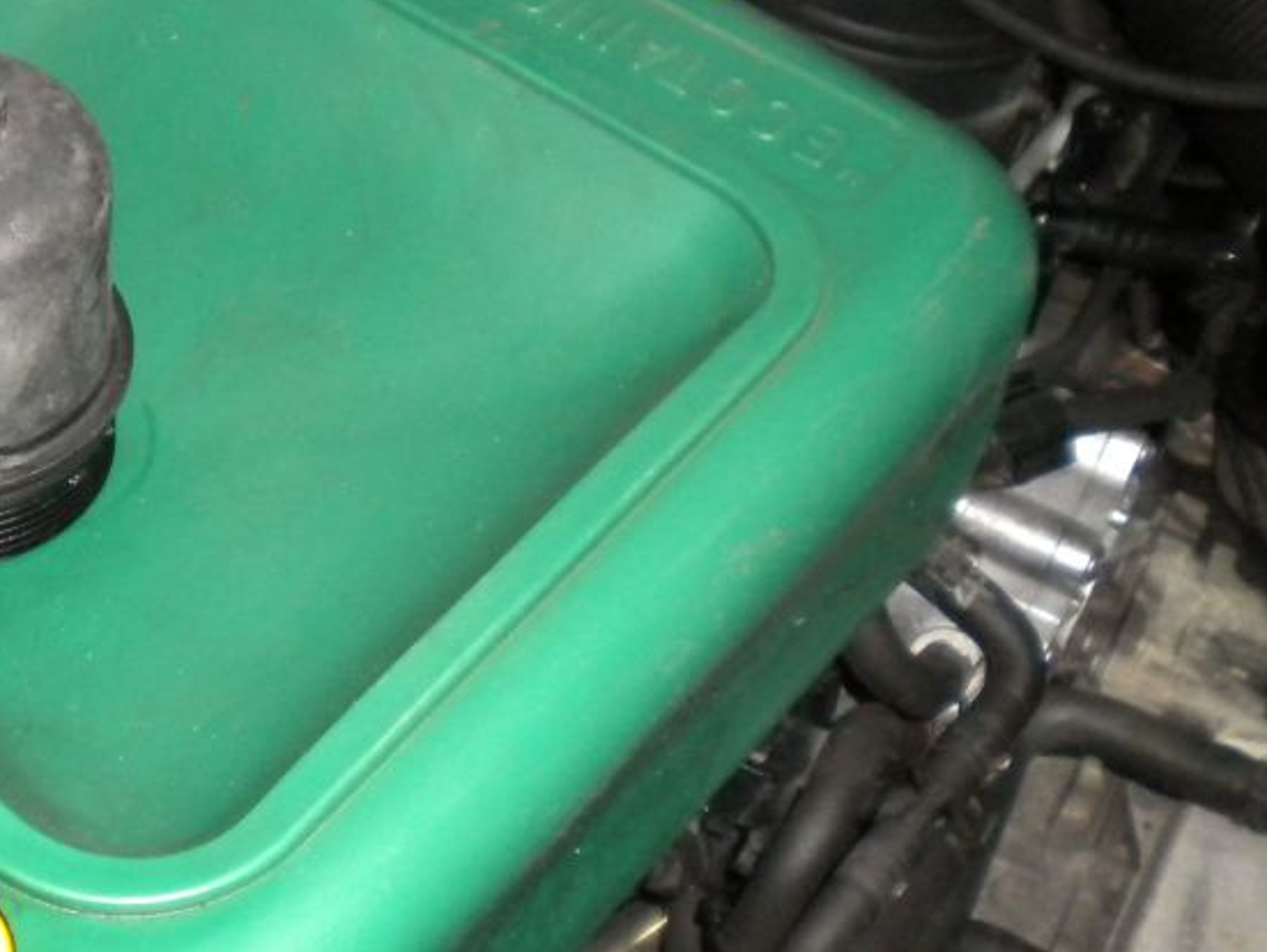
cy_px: 352
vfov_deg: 22.6
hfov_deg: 28.7
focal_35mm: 65
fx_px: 2381
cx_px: 138
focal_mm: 6.3
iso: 400
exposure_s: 1/30
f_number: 3.1
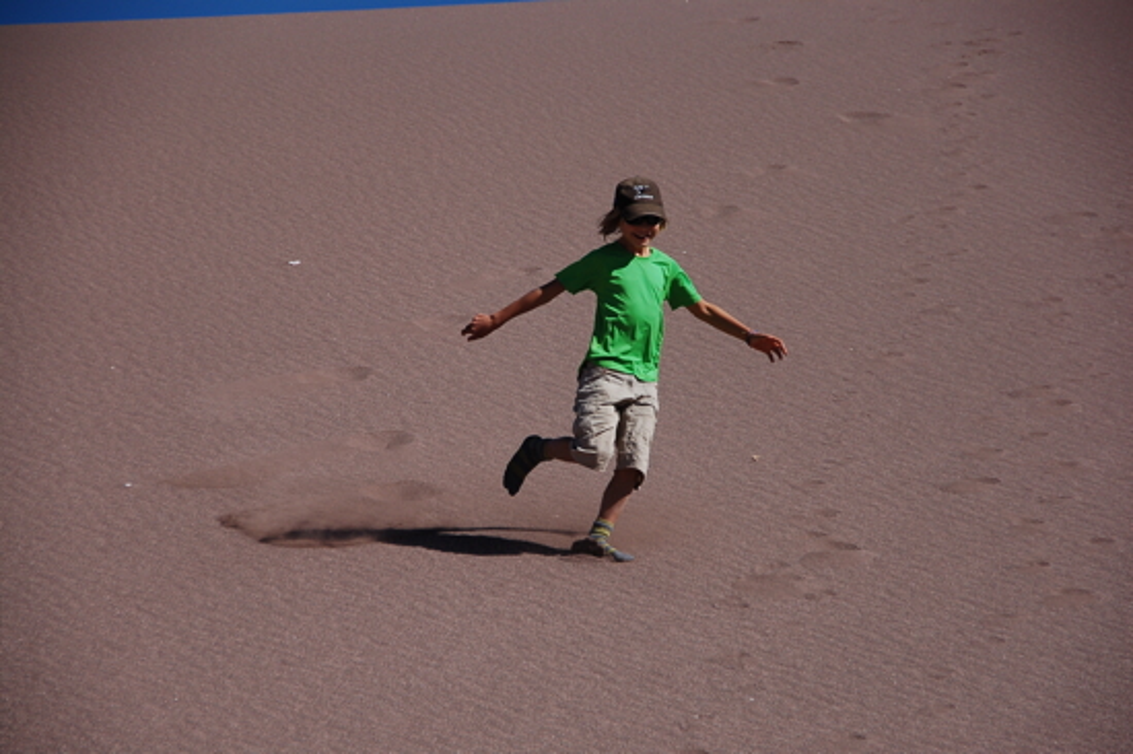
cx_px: 566
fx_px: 5473
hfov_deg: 11.8
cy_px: 377
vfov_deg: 7.9
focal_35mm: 174
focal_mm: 116
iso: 200
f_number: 6
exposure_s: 1/1600
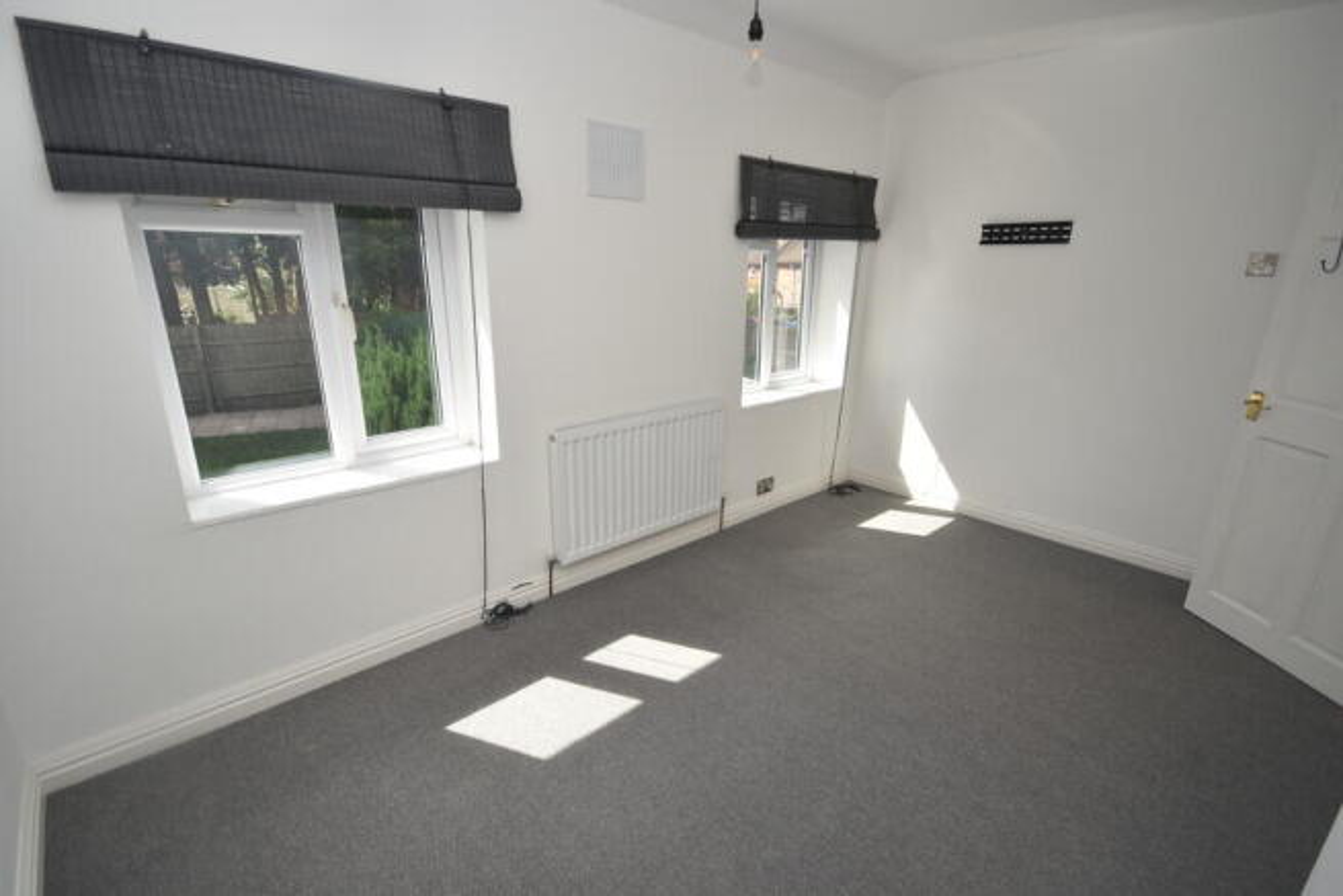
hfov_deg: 95.0
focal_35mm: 16
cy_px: 448
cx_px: 672
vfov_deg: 72.1
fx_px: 616
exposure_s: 1/200
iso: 100
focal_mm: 11
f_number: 5.6
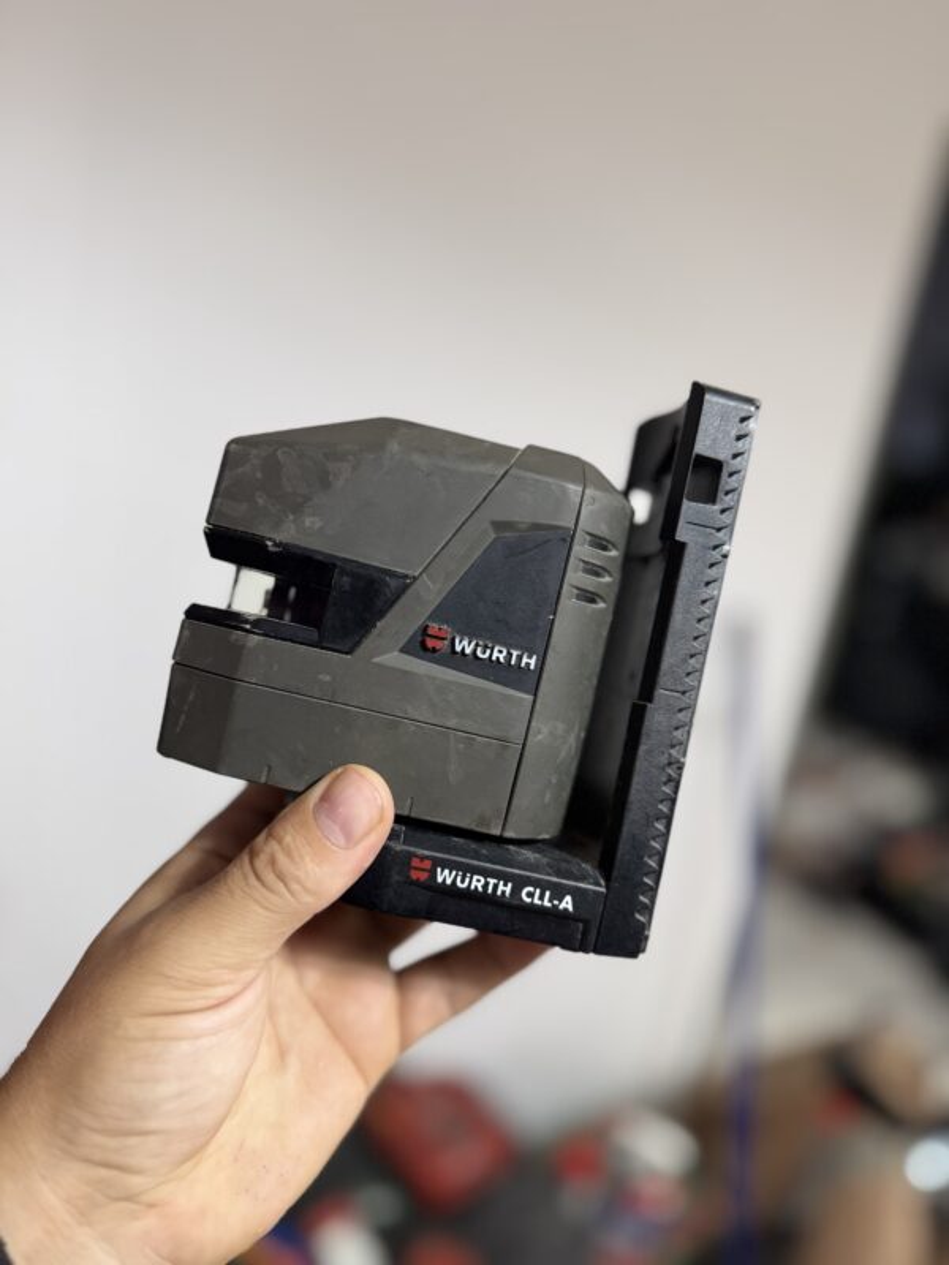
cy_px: 632
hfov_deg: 56.8
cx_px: 474
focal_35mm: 24
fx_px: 877
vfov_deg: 71.6
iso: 320
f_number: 1.78
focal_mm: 6.76
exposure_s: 1/50
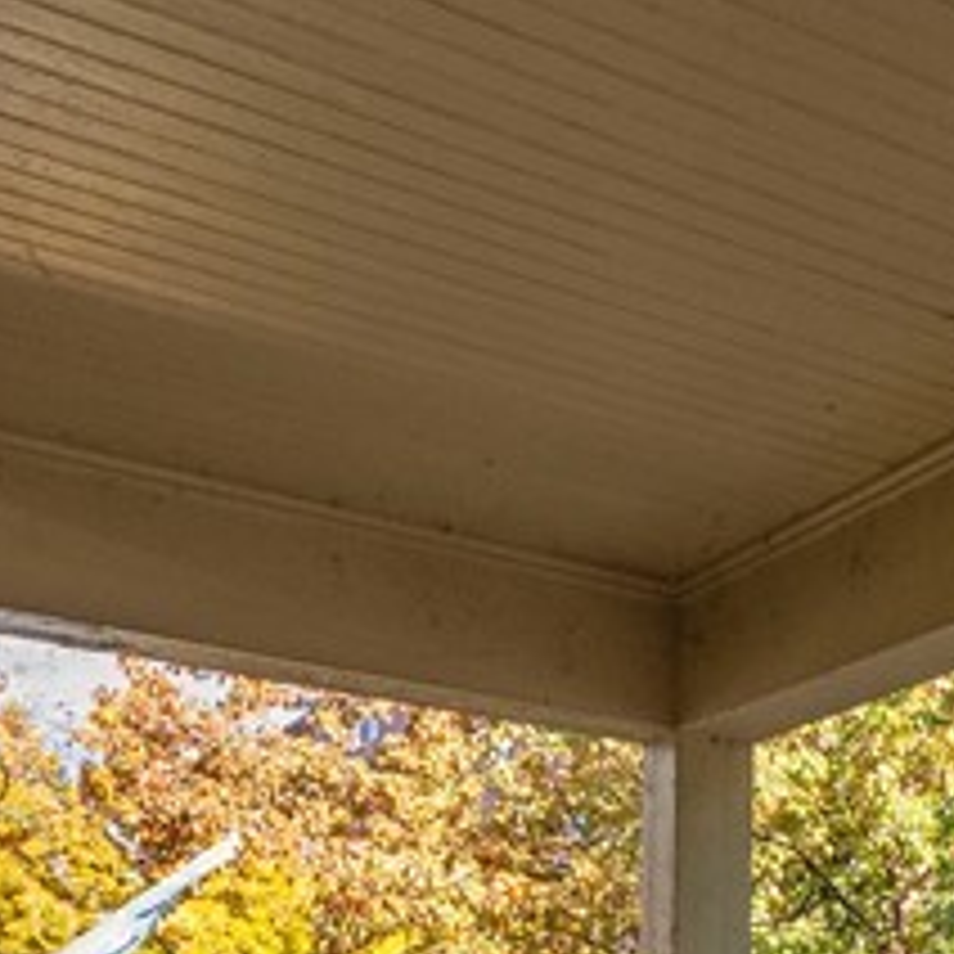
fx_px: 1902
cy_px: 1364
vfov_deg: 23.5
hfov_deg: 25.2
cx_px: 1159
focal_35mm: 61
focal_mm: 14
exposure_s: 1/250
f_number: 9
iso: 1000
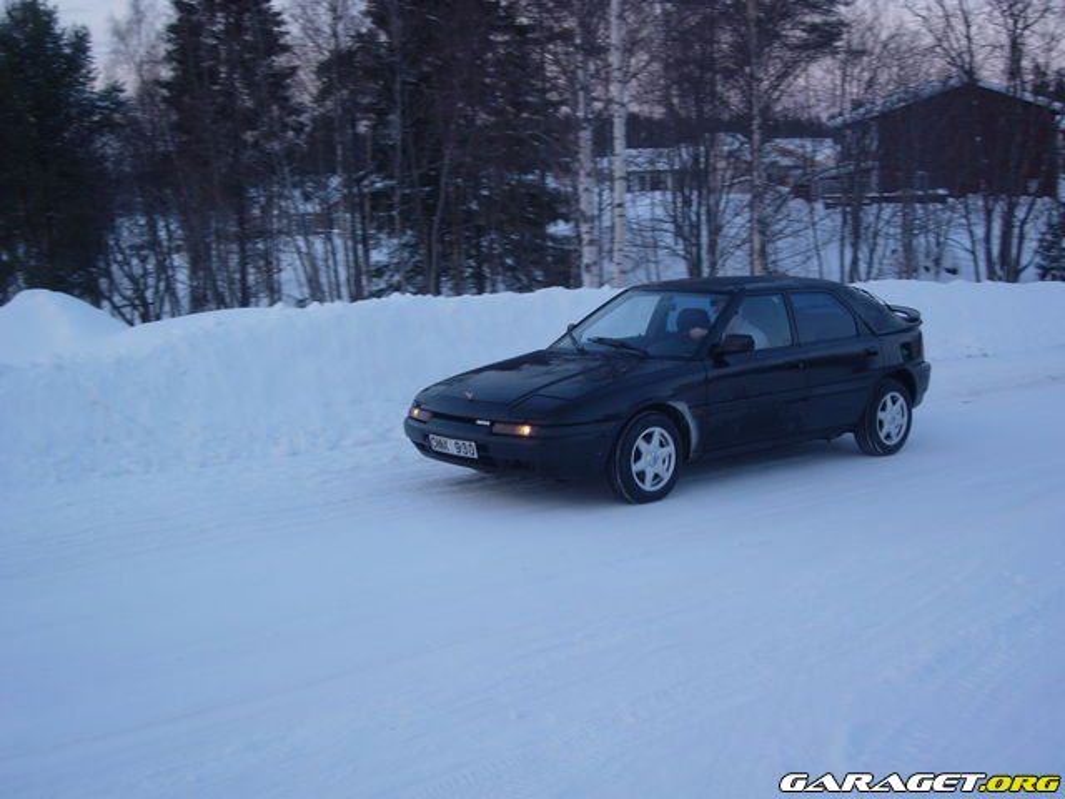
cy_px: 400
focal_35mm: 41
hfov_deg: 45.8
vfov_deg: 35.1
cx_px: 532
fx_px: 1261
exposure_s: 1/114
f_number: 2.9
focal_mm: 8.5
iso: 79
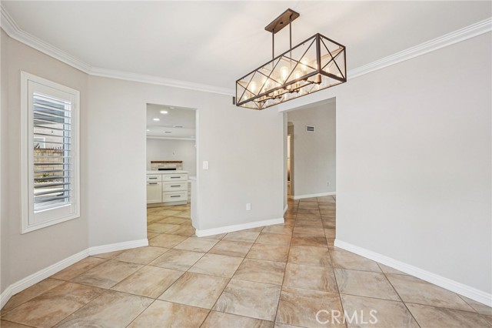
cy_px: 164
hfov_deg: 96.8
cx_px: 246
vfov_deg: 73.7
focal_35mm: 16
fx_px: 219
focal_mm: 16
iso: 400
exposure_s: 1/30
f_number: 8
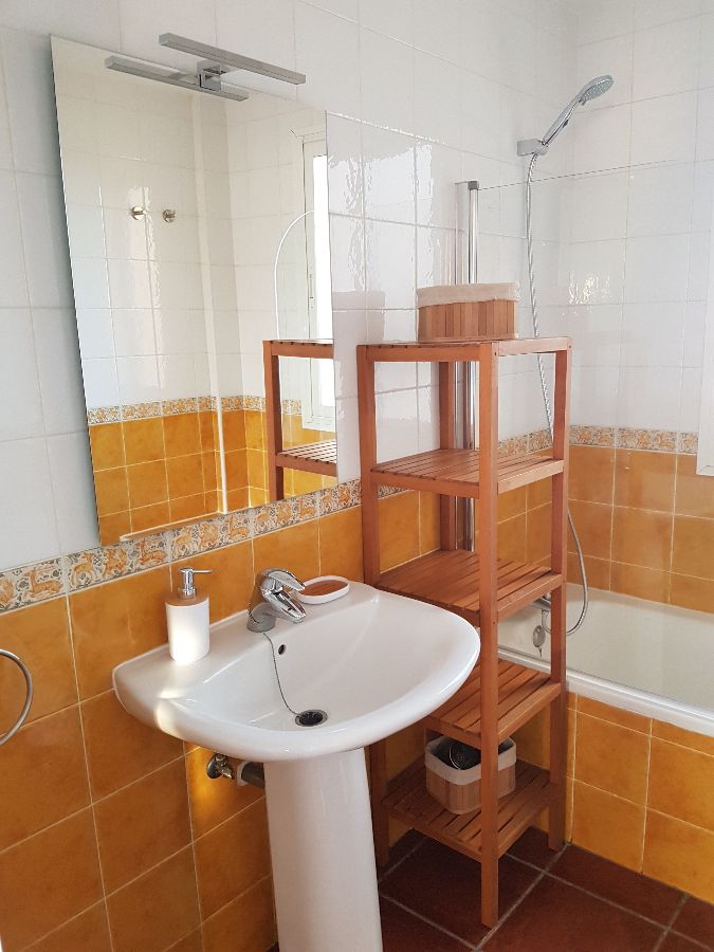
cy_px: 476
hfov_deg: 53.1
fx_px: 715
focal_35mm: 26
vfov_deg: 67.3
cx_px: 357
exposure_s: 1/33
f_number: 1.7
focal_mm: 4.2
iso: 160
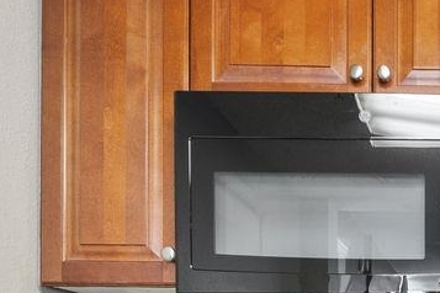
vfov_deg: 26.3
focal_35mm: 43
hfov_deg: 38.8
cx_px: 465
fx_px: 526
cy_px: 385
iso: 500
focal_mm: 10
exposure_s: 1/4
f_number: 7.1
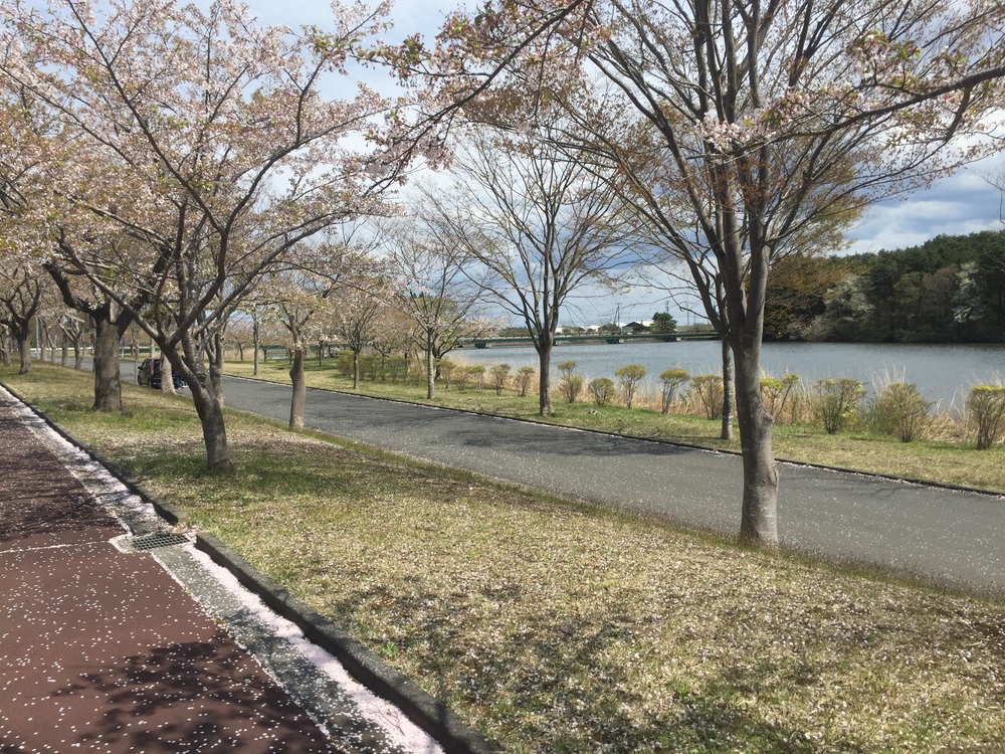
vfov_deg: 48.2
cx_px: 502
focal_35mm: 29
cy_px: 377
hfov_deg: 61.7
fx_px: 842
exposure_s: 1/2475
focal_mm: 4.15
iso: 32
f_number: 2.2
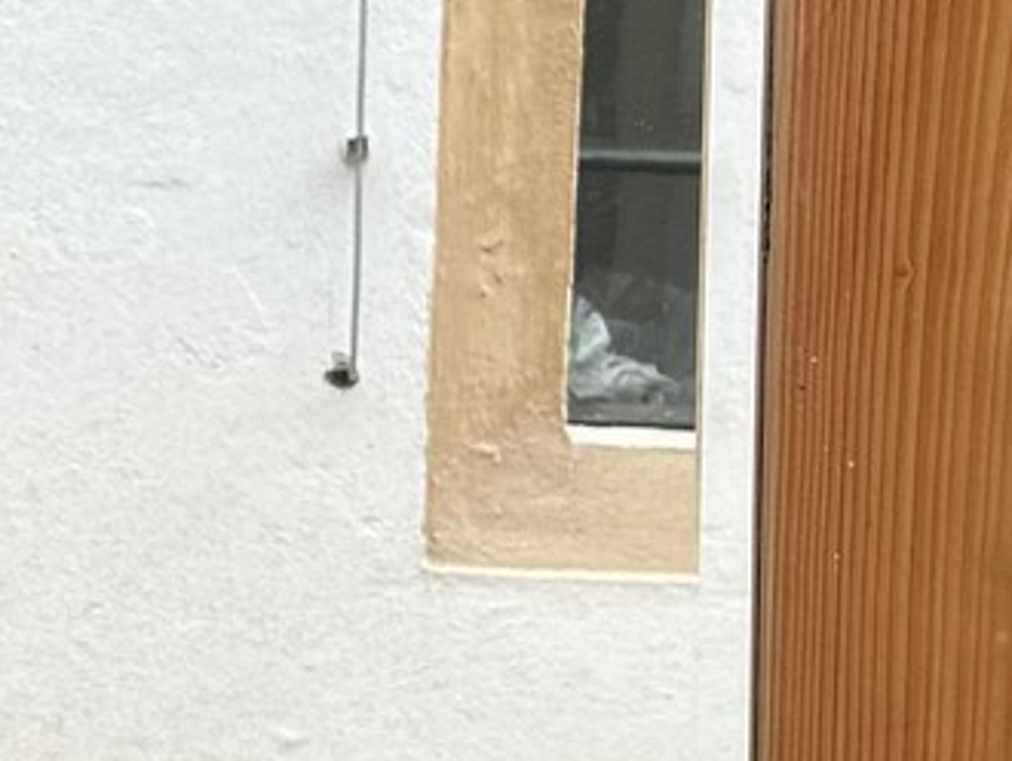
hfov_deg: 15.5
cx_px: 113
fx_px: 3686
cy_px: 396
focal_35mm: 126
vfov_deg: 11.8
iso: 50
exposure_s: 1/427
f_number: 1.5
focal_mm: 5.7
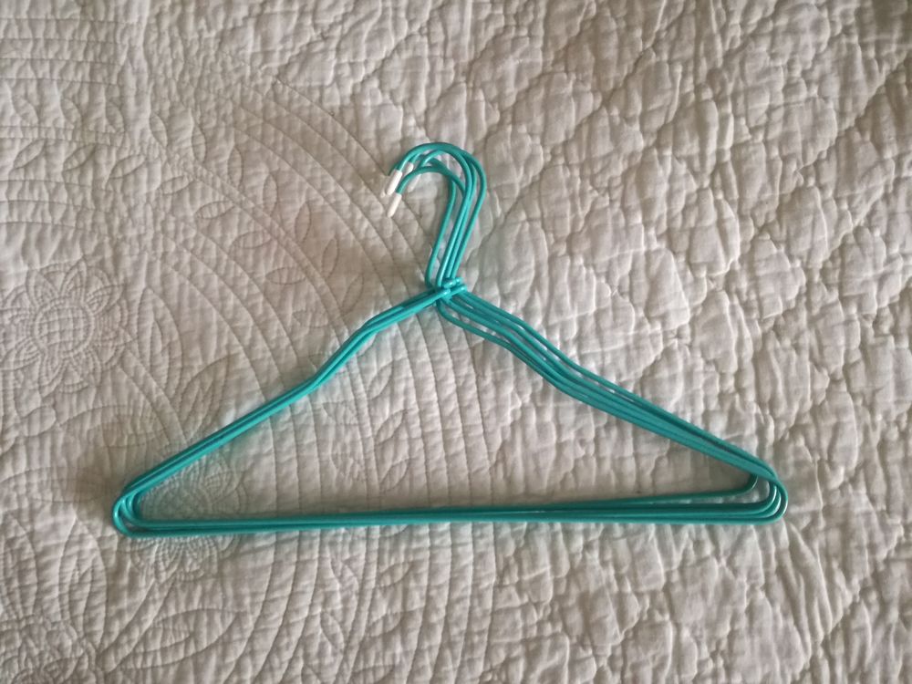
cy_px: 342
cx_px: 456
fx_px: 711
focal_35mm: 27
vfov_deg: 51.4
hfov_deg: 65.3
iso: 500
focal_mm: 3.79
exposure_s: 1/25
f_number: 2
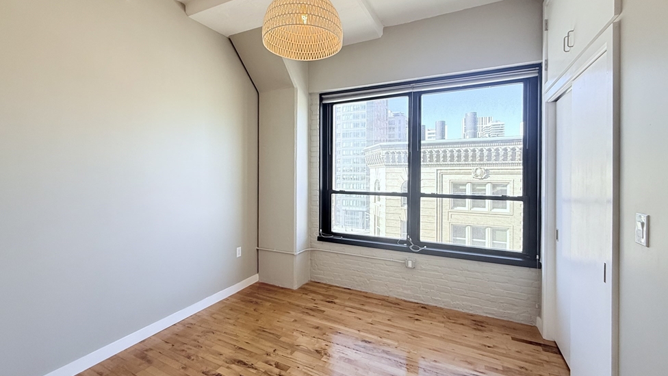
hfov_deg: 99.4
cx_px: 334
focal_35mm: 16
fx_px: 283
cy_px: 177
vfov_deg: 67.0
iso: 100
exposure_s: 1/120
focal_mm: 2.22
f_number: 2.2
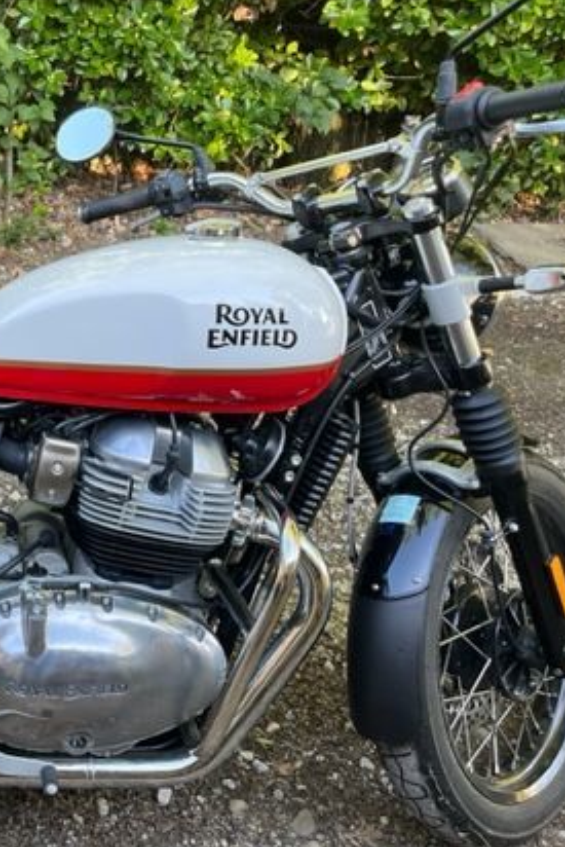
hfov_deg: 29.3
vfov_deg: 46.3
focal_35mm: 42
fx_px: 988
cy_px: 389
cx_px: -33
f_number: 1.6
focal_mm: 5.1
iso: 80
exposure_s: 1/122
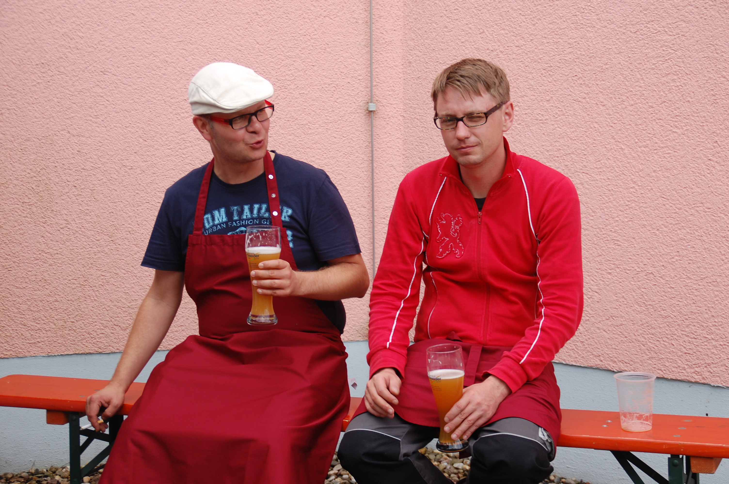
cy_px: 242
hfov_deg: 27.0
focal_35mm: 75
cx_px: 364
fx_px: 1517
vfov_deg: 18.1
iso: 220
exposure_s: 1/125
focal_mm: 50
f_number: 5.6
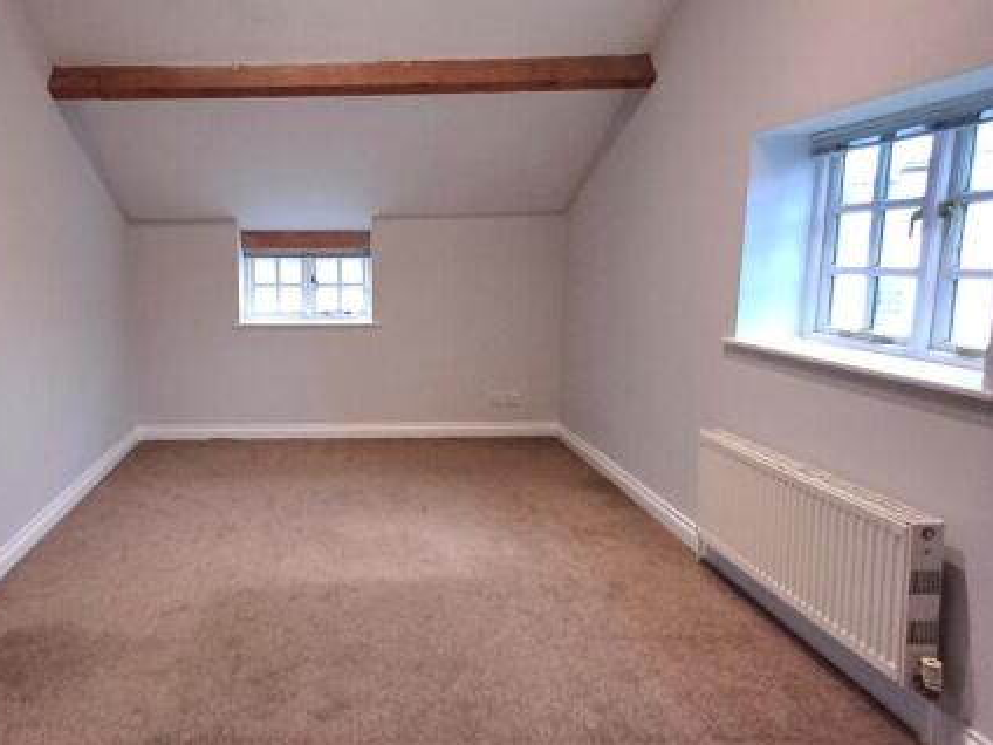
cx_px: 315
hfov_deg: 73.6
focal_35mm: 22
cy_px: 343
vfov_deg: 61.0
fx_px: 631
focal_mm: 1.64
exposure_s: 1/25
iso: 200
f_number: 2.2
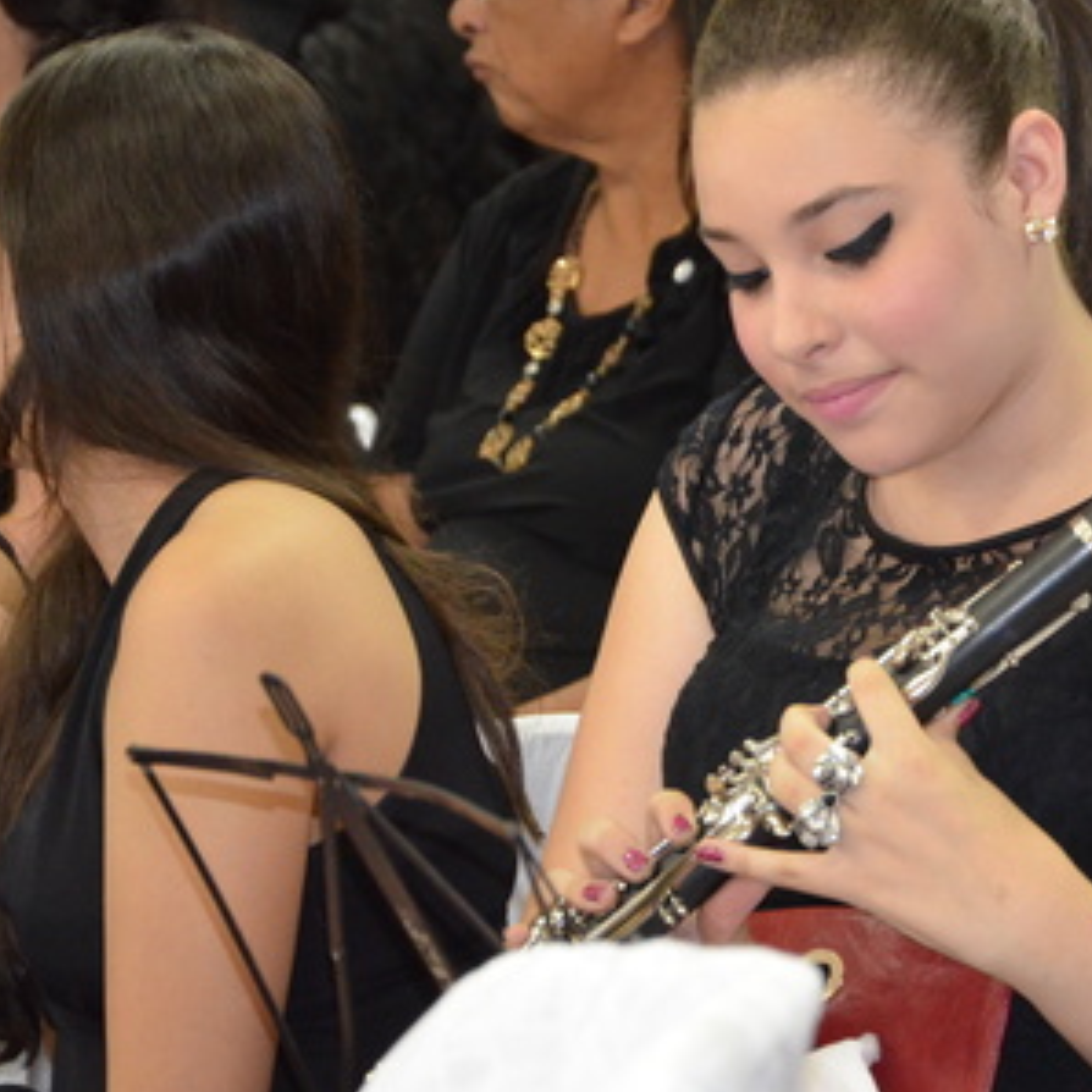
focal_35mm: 287
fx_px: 10240
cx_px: 960
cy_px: 498
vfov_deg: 6.1
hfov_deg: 6.1
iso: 3200
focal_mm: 105
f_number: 5.6
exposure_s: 1/60
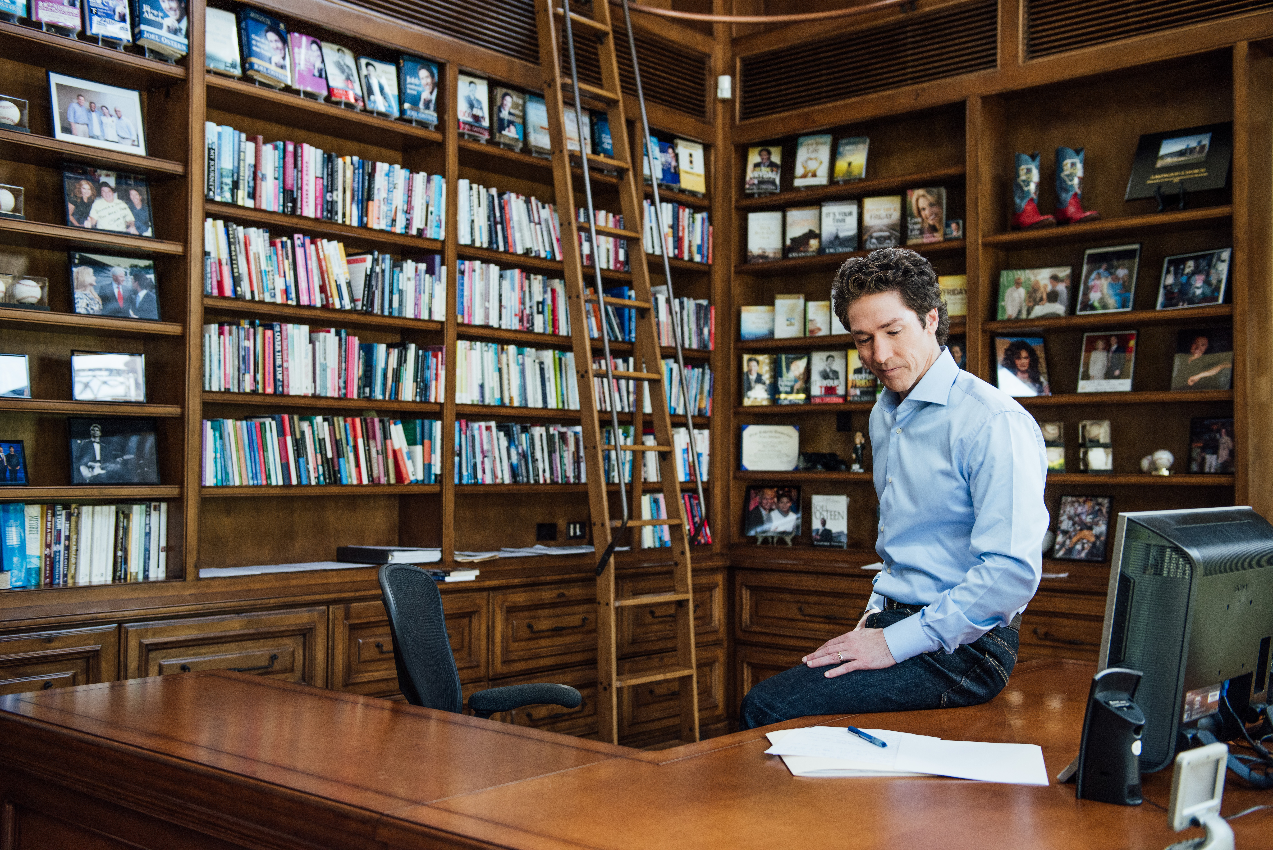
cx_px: 636
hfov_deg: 50.7
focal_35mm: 38
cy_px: 425
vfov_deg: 35.1
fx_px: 1344
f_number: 3.5
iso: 800
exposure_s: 1/160
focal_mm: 38
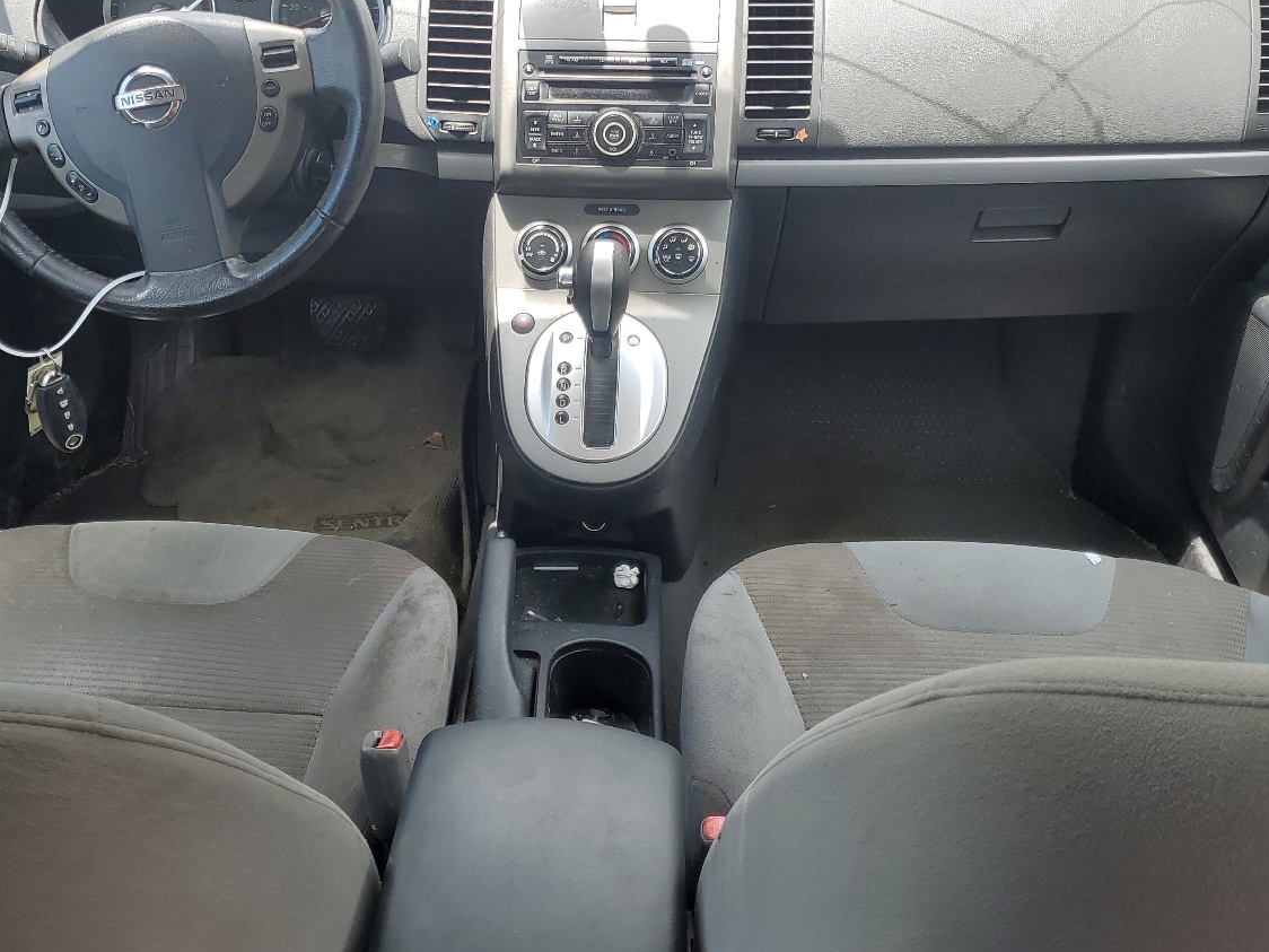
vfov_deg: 38.7
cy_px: 487
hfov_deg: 50.0
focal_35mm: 37
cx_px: 541
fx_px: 1356
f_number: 1.5
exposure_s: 1/556
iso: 50
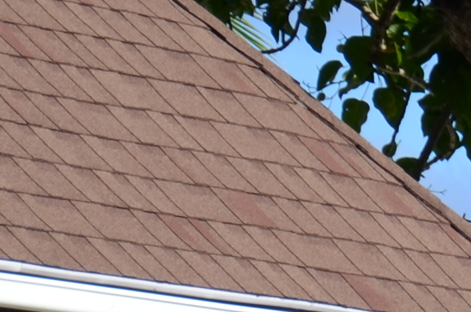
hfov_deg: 2.9
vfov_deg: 2.0
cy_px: 808
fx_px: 9035
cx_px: 1372
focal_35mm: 692
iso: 100
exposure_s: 1/400
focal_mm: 66
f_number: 5.3
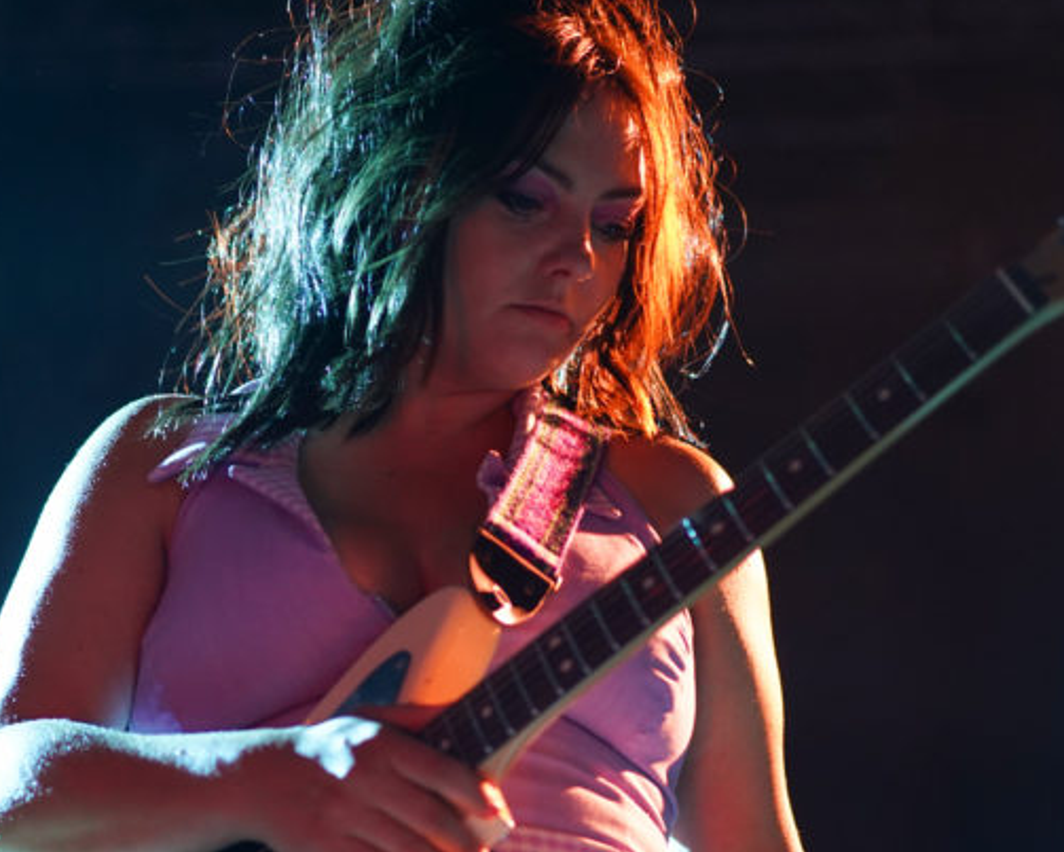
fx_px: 3308
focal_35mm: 105
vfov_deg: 14.6
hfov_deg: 18.2
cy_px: 629
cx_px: 357
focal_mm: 55
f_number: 2
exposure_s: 1/160
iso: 1600
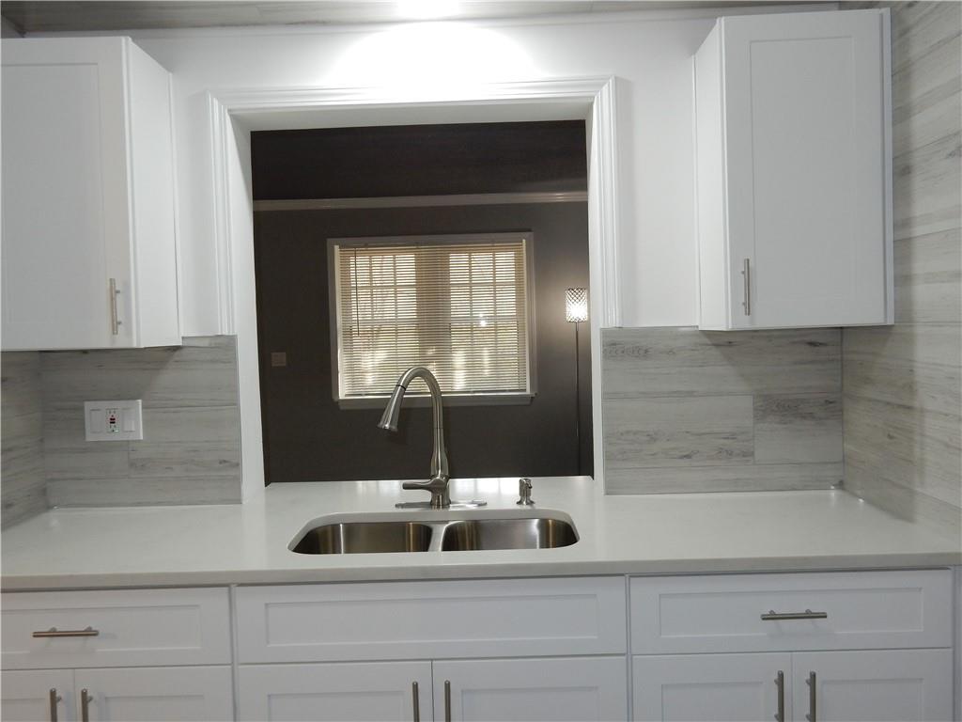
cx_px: 481
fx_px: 834
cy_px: 361
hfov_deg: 60.0
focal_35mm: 30
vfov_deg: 46.8
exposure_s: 1/30
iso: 180
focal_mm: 5.4
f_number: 4
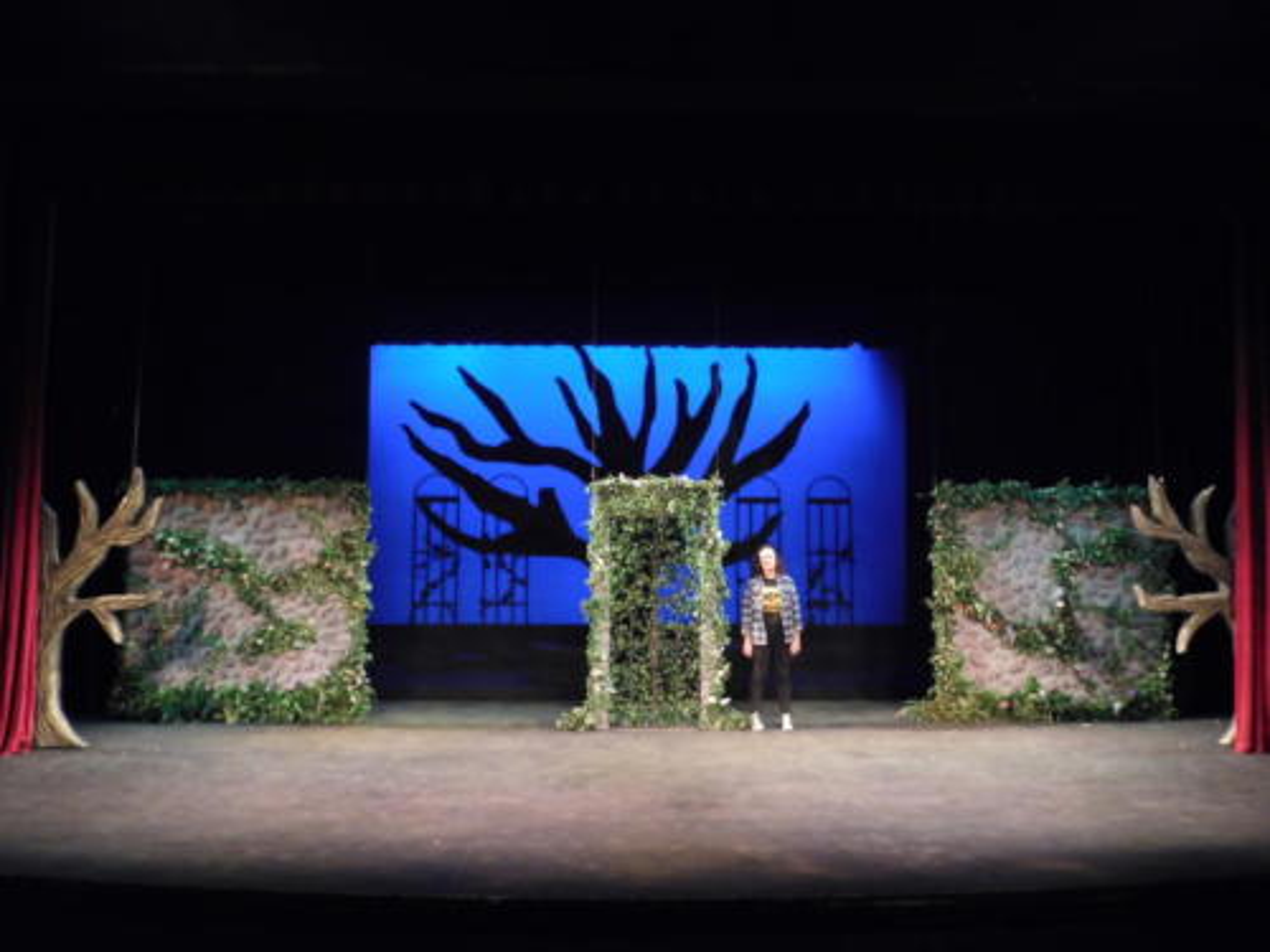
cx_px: 635
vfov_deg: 46.8
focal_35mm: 30
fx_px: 1101
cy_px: 476
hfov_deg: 60.0
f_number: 3.2
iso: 1250
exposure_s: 1/15
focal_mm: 5.3
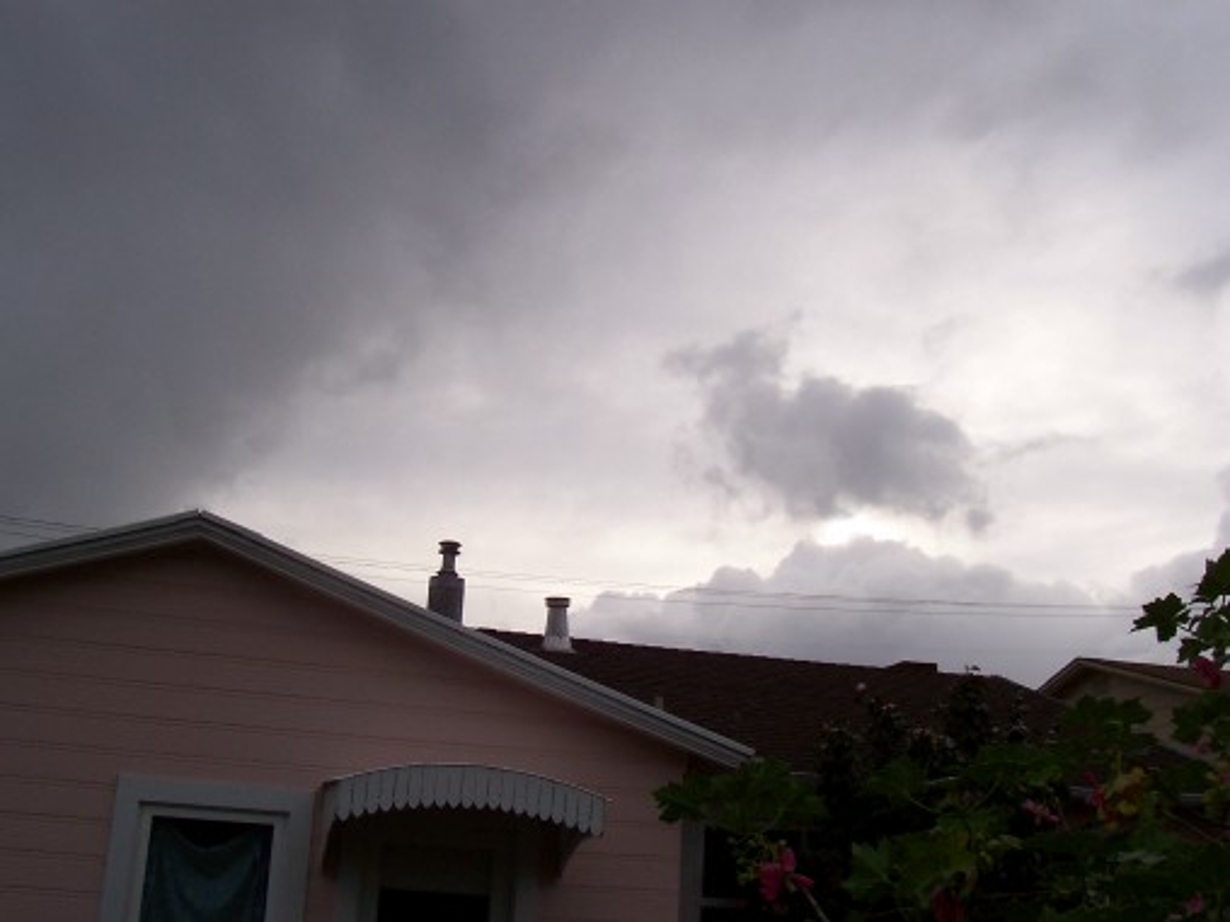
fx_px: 1315
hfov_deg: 50.1
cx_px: 615
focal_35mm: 37
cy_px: 461
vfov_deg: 38.7
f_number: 5.6
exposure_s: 1/350
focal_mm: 5.6
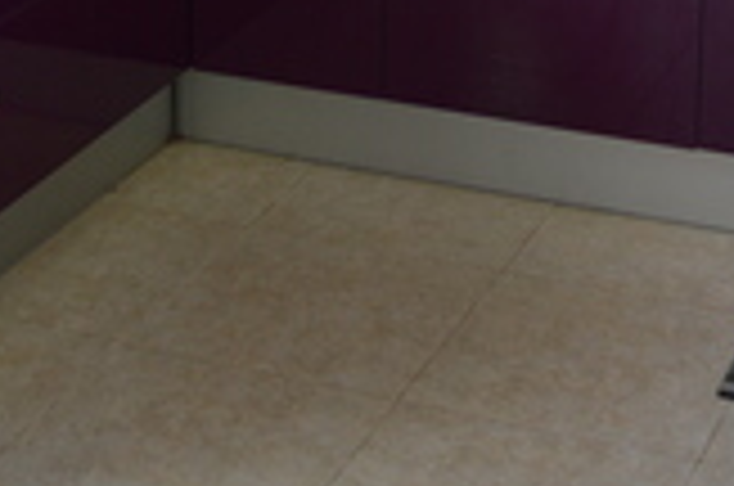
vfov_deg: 10.9
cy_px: -360
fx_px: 2401
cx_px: 419
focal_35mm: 118
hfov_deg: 17.4
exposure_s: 1/50
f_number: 5
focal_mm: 20
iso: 100
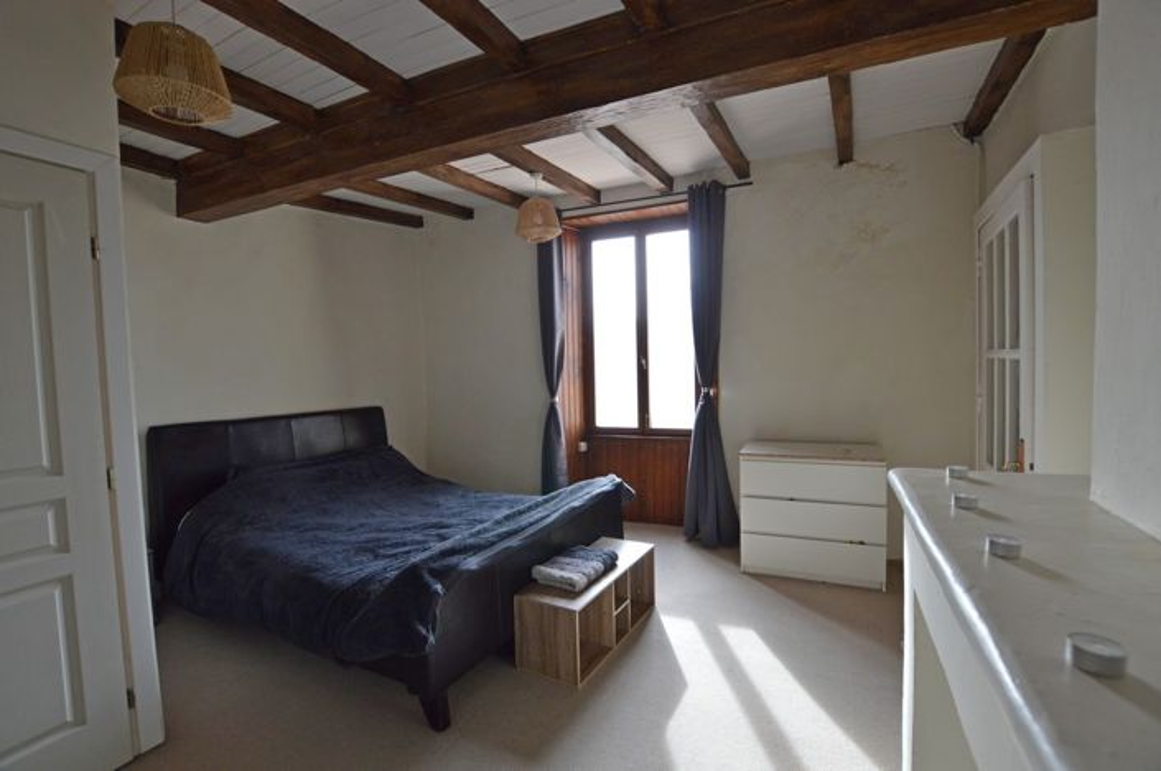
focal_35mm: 15
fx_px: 483
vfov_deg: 77.2
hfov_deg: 100.5
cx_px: 580
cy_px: 386
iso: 400
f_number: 4.5
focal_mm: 10
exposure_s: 1/80
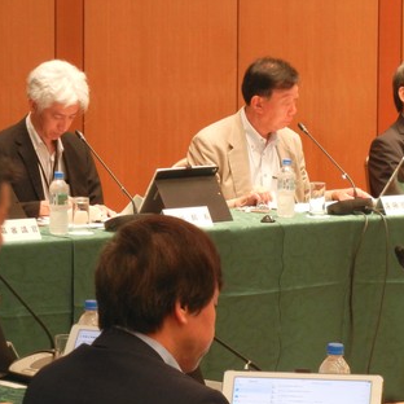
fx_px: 2786
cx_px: 334
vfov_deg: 8.3
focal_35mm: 211
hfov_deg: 8.3
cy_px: 215
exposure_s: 1/10.7
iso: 400
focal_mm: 24
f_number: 4.6
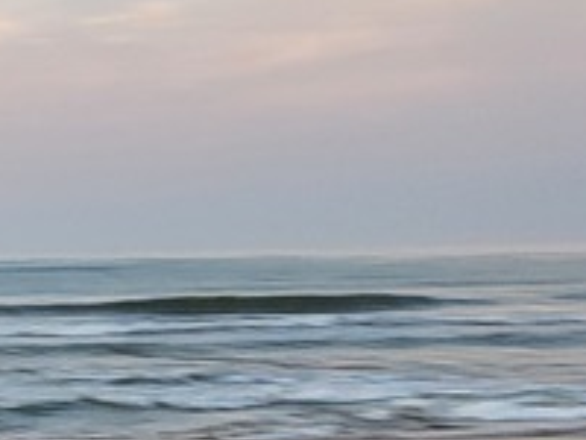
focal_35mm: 133
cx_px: -870
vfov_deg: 10.4
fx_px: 2252
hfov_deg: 11.8
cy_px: 836
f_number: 1.8
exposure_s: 1/123
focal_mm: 4.25
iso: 50
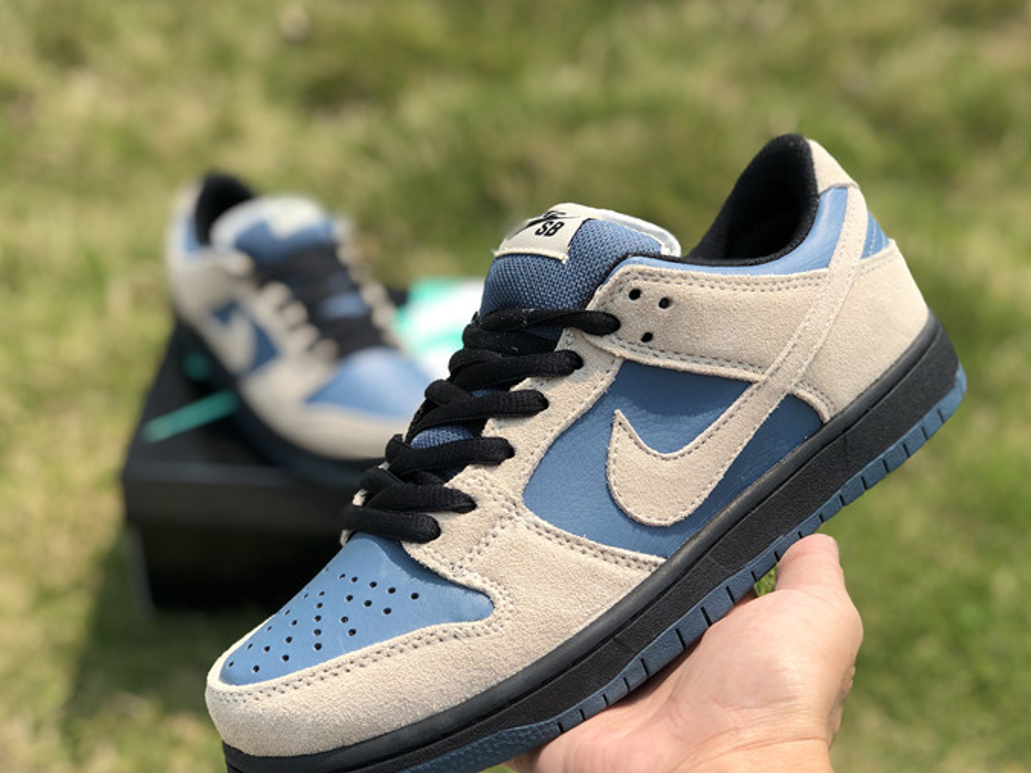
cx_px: 519
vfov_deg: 25.6
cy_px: 413
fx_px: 1697
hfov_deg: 33.8
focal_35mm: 57
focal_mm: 6
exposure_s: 1/750
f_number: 2.4
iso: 16
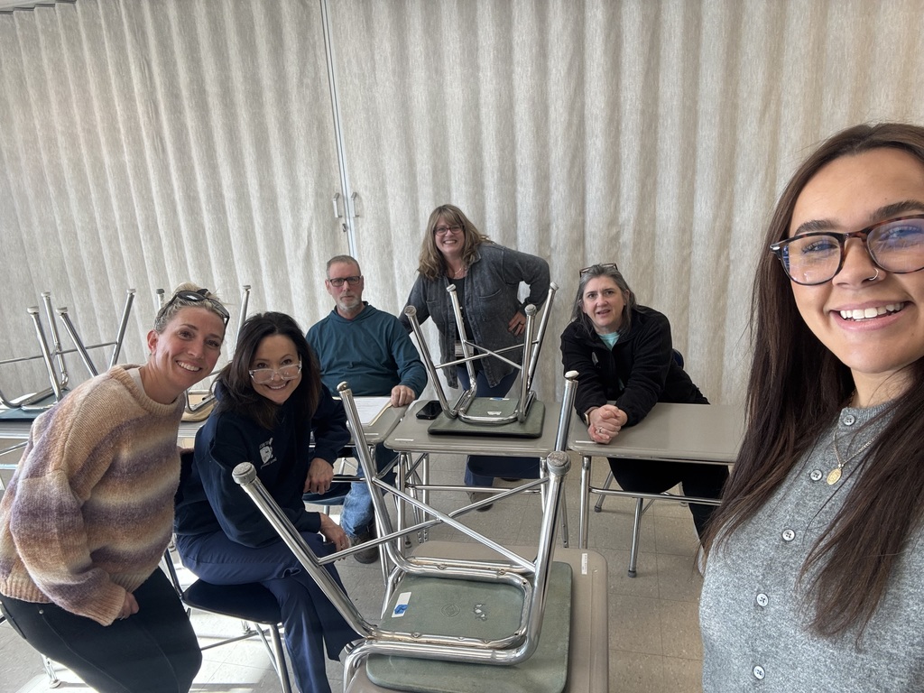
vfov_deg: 58.9
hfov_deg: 73.9
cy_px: 346
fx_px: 614
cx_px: 462
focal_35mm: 23
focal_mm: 2.69
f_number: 1.9
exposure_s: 1/75
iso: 64
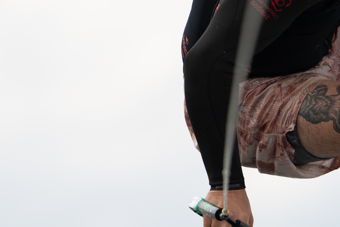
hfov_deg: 1.7
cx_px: 331
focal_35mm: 1212
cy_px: 127
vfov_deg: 1.1
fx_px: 11446
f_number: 4.5
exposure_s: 1/2500
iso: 500
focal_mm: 400
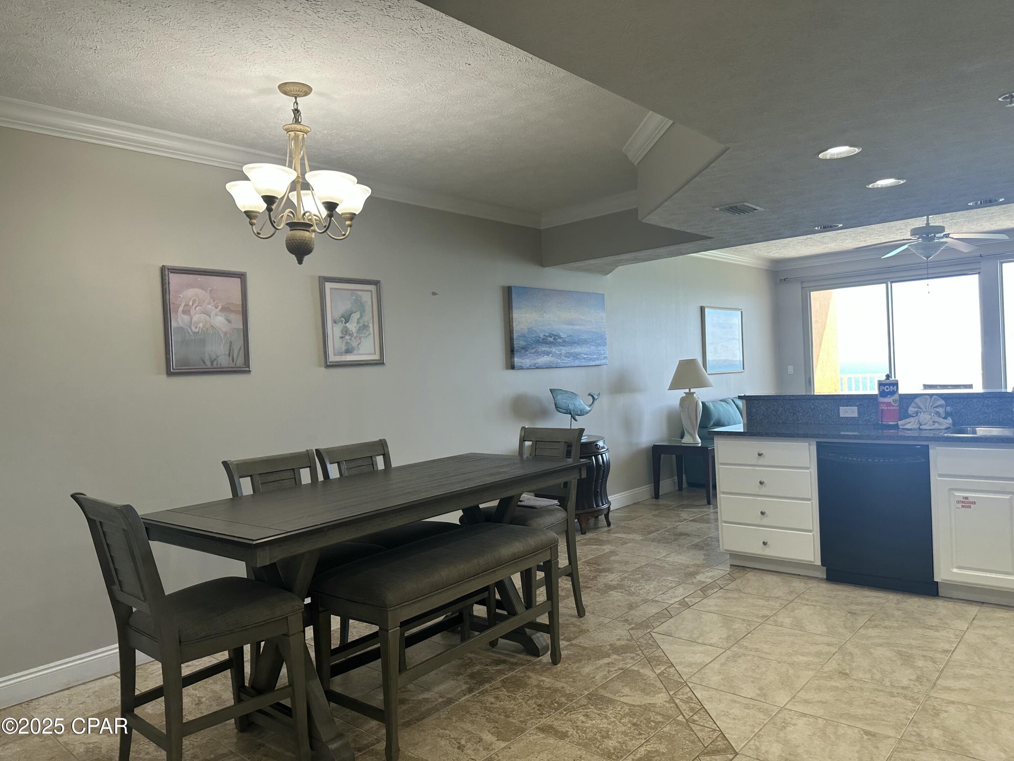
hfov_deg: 71.6
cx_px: 507
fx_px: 703
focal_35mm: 24
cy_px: 380
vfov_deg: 56.8
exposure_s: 1/120
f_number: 1.78
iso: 125
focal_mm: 6.86
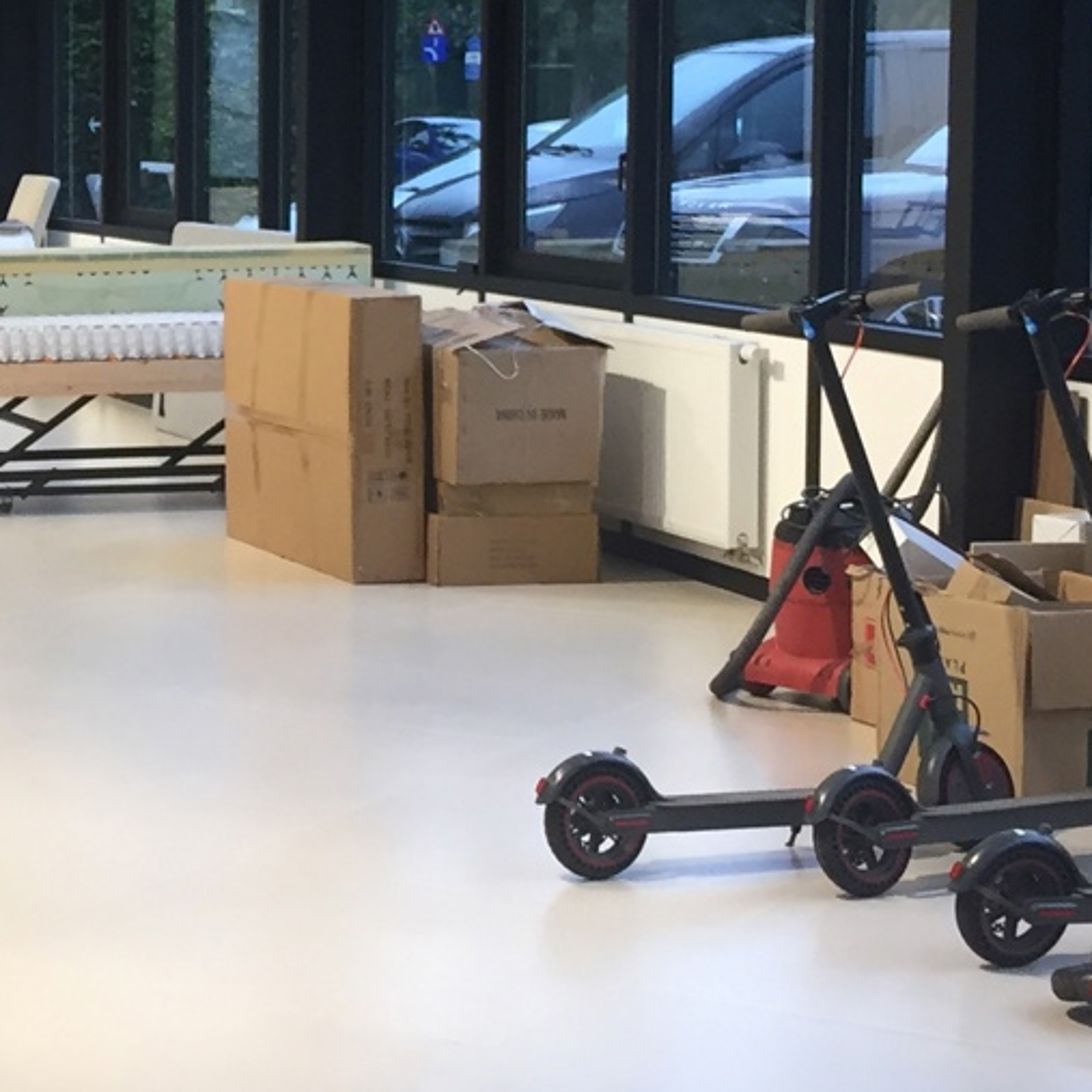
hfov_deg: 16.8
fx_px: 3462
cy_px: 349
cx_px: -362
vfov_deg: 17.9
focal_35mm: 97
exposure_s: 1/33
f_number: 2.2
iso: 32
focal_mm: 4.15
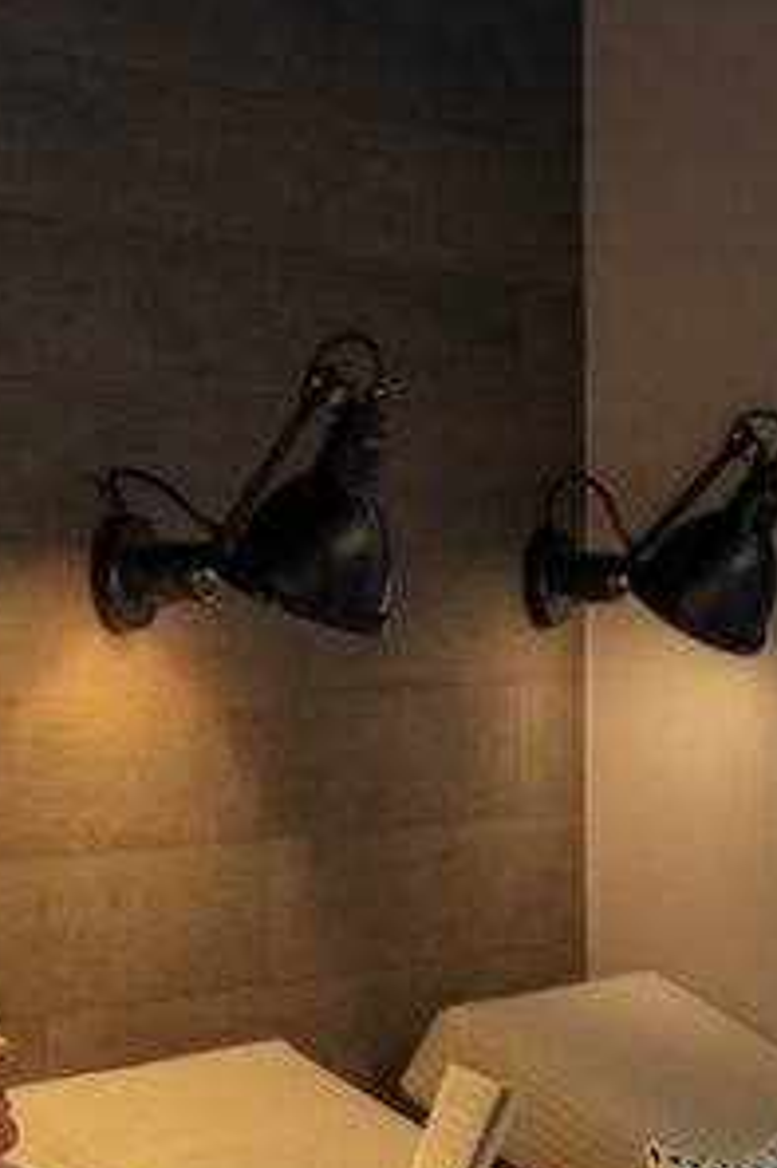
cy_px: 1267
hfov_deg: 8.1
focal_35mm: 169
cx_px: 513
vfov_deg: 12.0
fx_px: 5477
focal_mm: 45
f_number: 2.8
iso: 1250
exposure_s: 1/50
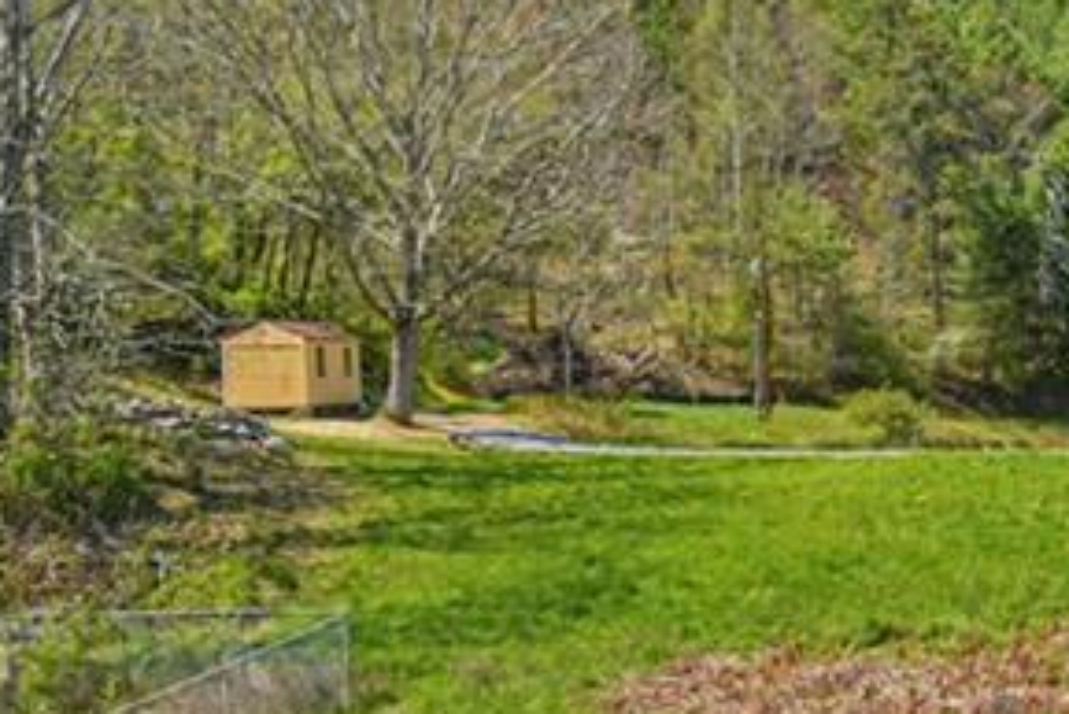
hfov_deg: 19.6
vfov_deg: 16.0
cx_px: 1750
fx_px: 2525
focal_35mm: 85
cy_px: 575
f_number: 9
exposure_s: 1/320
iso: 400
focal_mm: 24
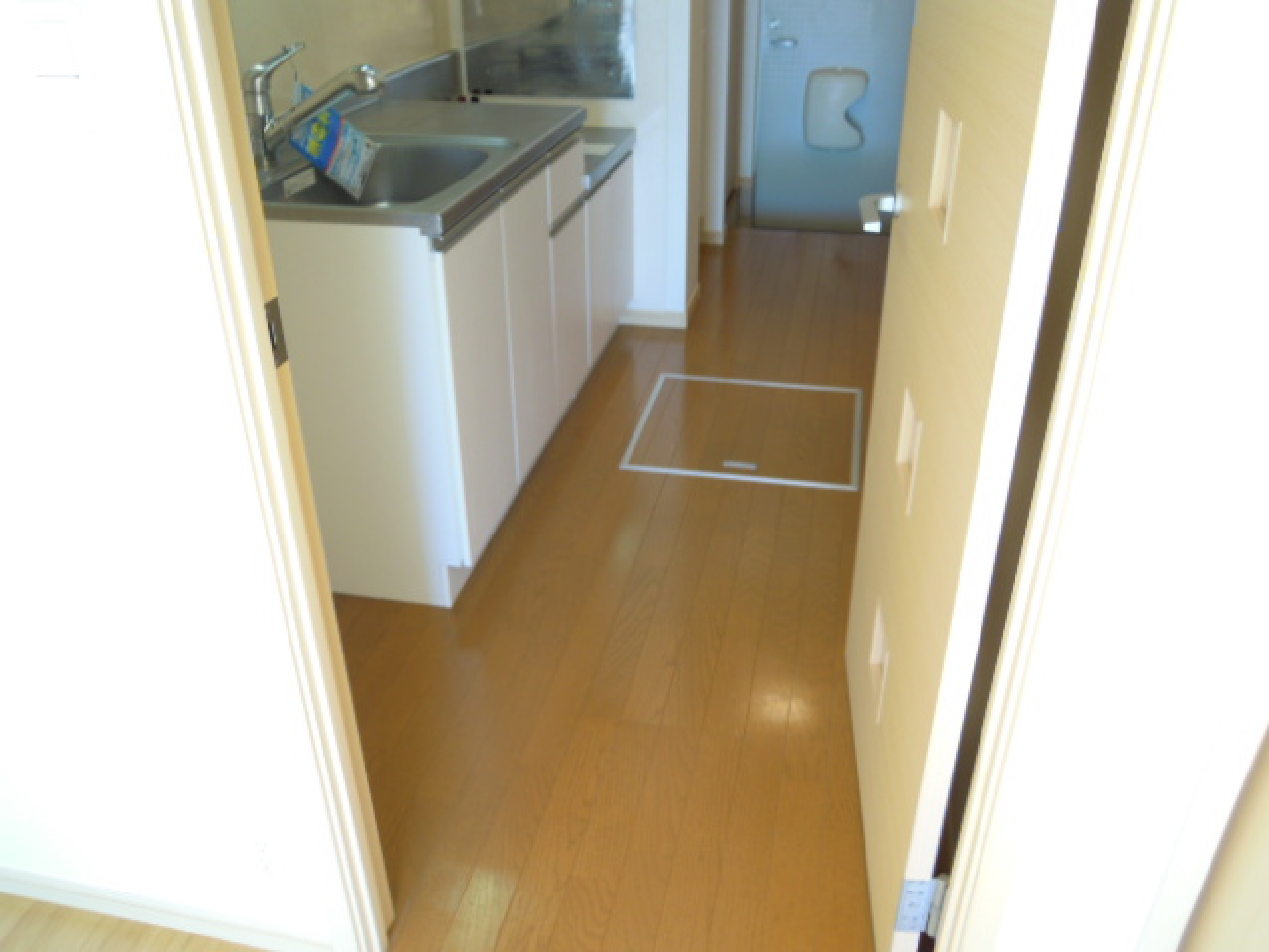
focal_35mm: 28
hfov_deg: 63.4
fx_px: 1026
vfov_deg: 49.7
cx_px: 634
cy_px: 476
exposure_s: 1/30
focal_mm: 5
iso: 100
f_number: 2.7
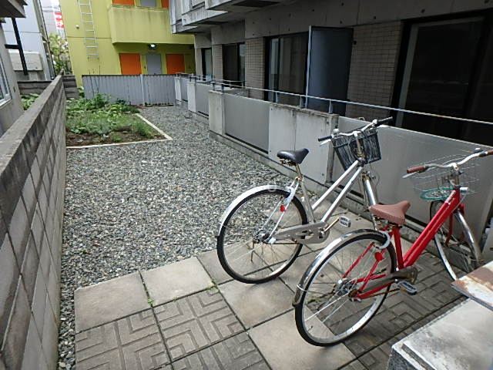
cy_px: 185
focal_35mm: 21
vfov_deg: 63.4
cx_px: 246
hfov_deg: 79.0
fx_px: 299
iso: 125
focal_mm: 3.7
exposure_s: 1/80
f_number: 3.5
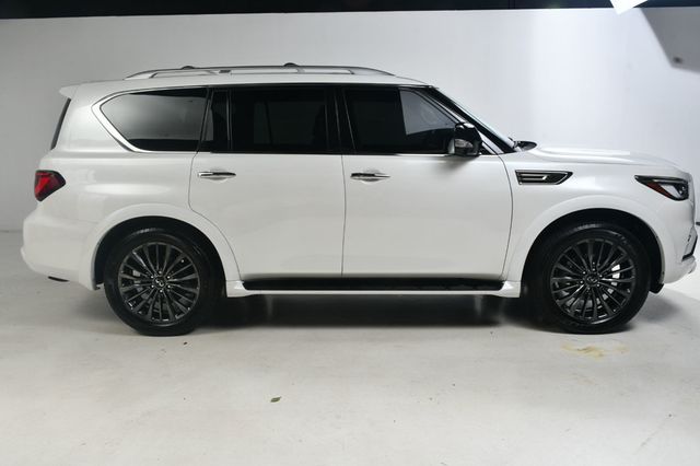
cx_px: 350
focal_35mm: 30
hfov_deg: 62.0
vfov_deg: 43.6
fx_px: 583
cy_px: 233
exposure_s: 1/160
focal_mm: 20
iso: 100
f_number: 14
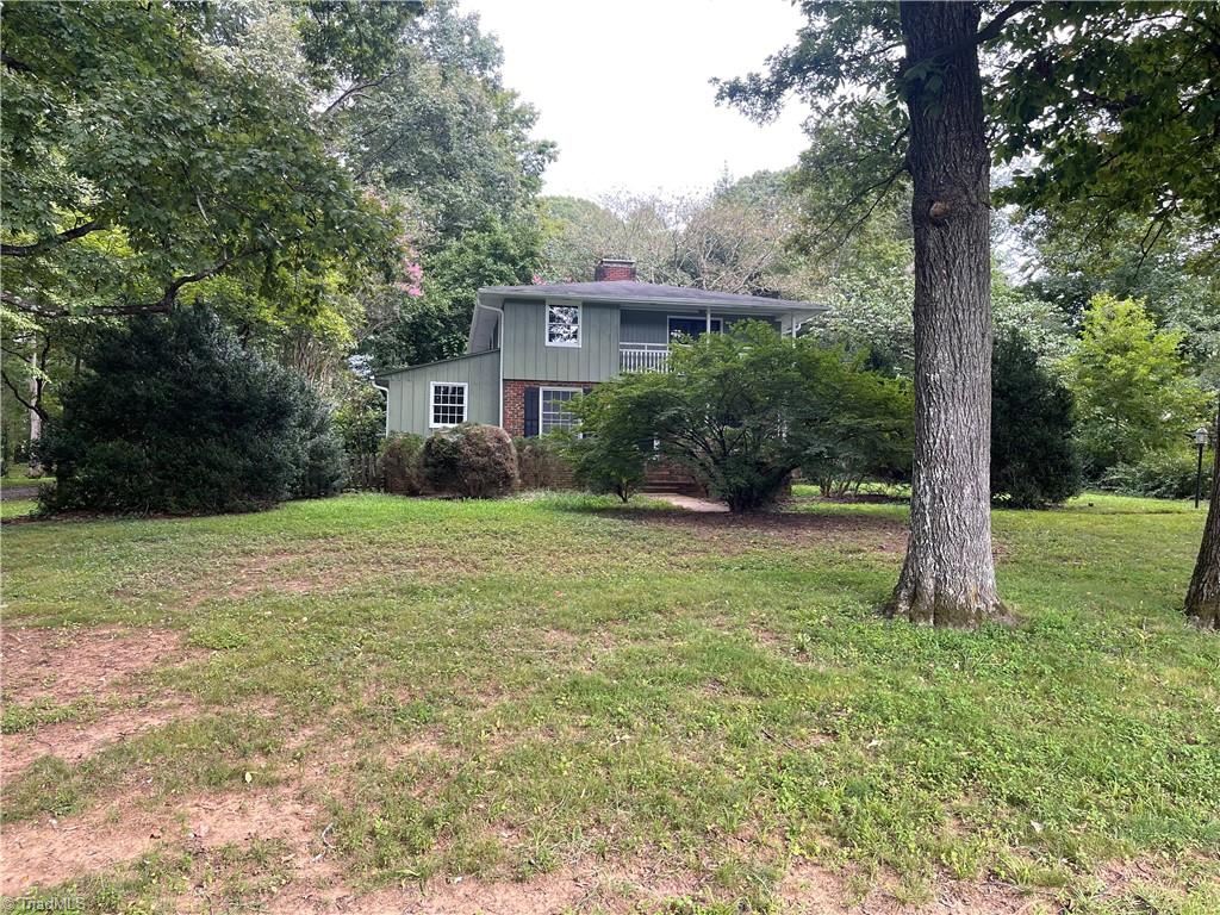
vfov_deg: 54.9
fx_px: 881
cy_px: 458
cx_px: 610
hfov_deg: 69.4
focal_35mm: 25
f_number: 1.6
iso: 32
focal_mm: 5.1
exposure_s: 1/200
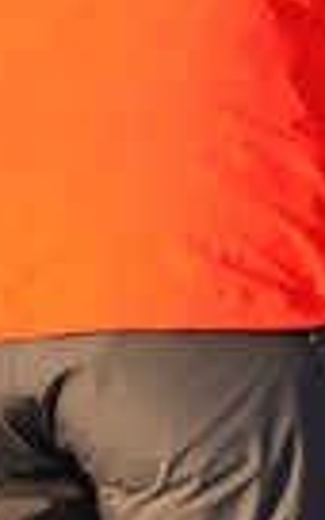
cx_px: -830
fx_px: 16609
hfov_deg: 1.1
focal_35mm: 1172
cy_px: 493
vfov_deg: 1.8
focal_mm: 102
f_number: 2.8
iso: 100
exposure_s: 1/320
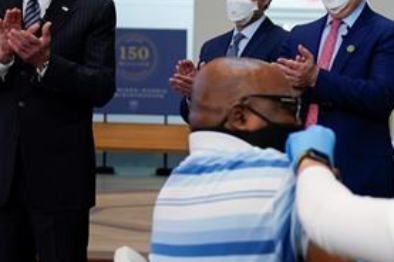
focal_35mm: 101
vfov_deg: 13.5
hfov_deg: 20.1
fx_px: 1104
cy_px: 167
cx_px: 302
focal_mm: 43
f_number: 2.8
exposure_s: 1/640
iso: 2000
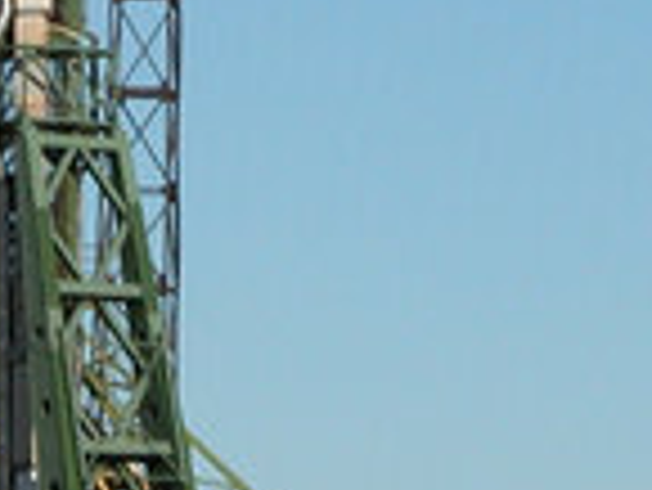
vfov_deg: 2.8
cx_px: -79
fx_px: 10047
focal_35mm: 533
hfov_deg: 3.7
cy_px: -76
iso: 100
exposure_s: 1/595
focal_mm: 29.5
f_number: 6.7
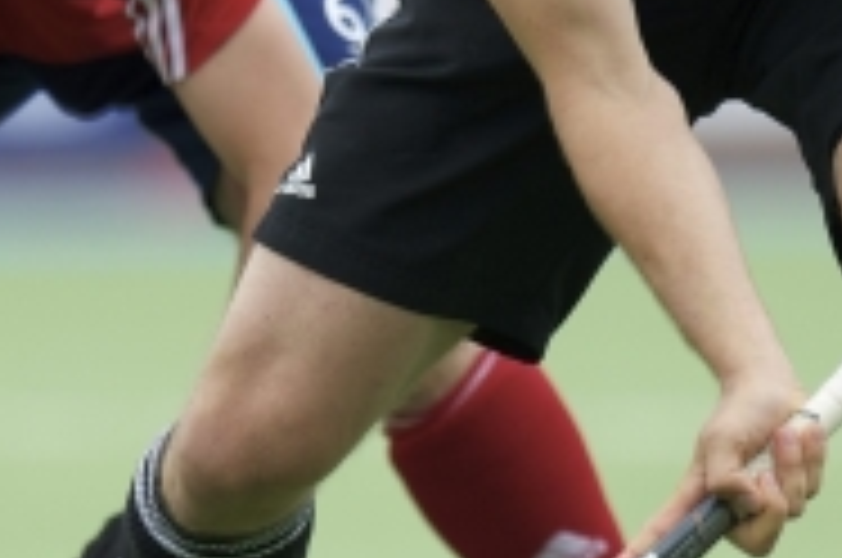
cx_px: 306
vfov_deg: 1.1
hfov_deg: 1.6
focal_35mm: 1285
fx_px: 30003
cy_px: 115
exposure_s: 1/2500
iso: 400
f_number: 3.5
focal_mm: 400
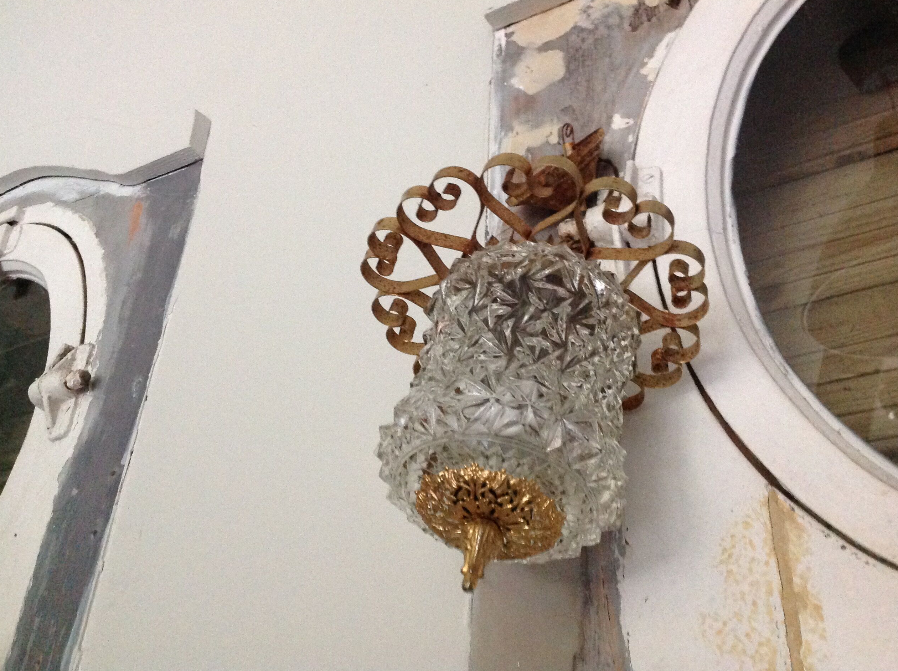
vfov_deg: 39.6
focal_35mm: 36
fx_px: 932
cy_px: 329
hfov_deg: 51.4
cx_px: 455
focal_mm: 4.28
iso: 500
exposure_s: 1/15
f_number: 2.4
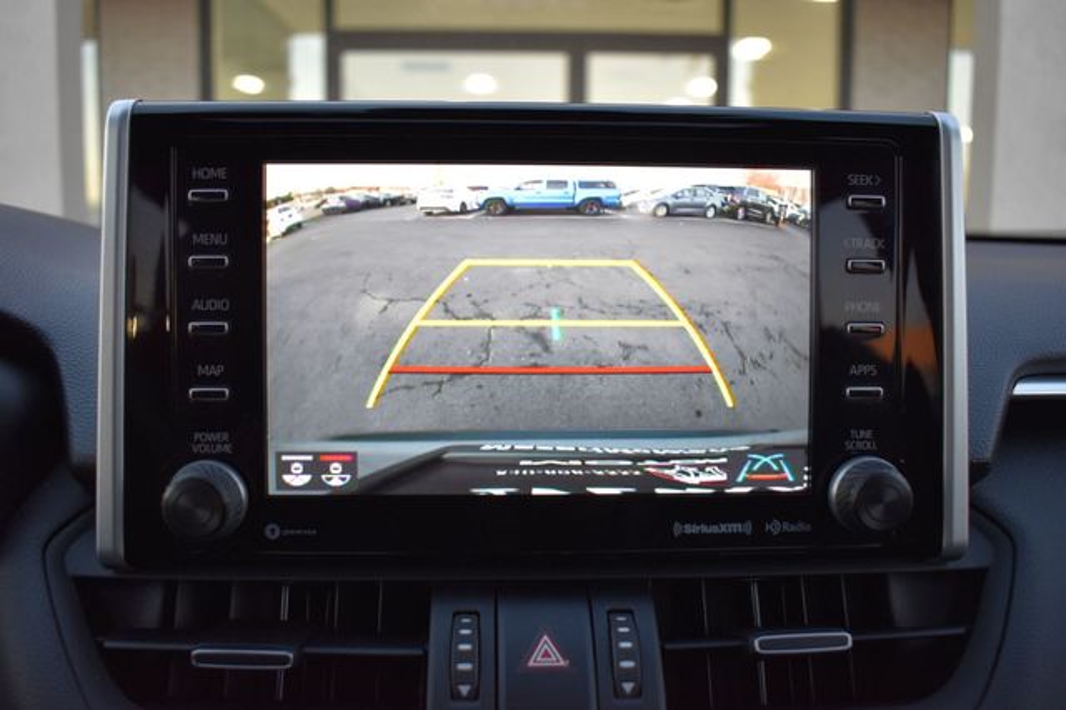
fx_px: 888
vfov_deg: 43.6
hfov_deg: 62.0
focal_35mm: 30
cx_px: 533
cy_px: 355
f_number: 4
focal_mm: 20
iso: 800
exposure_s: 1/125
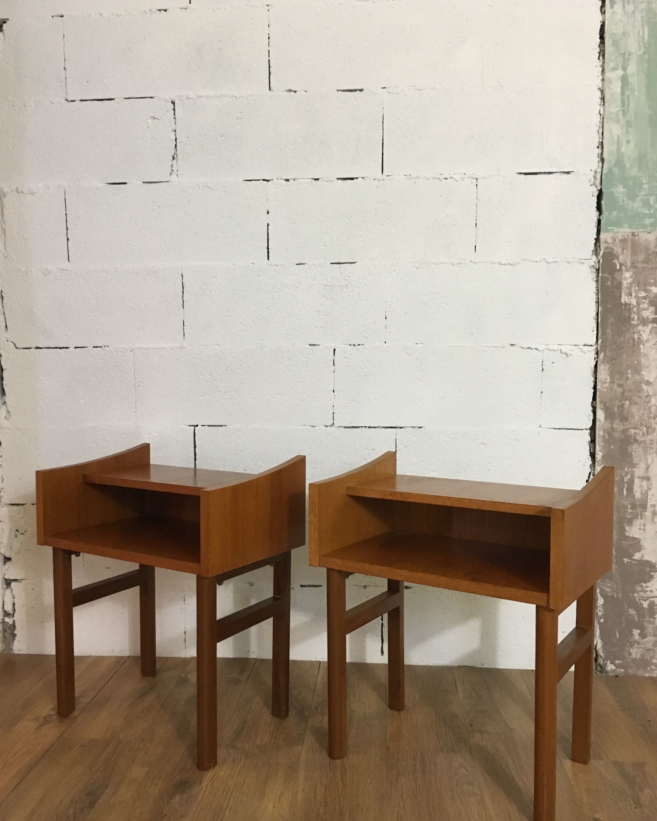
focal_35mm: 31
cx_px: 322
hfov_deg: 47.1
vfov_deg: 57.2
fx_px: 754
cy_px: 425
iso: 200
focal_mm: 4.15
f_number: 2.2
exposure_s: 1/25
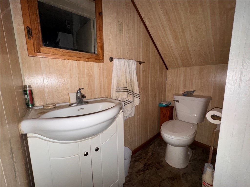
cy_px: 94
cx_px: 125
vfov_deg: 85.7
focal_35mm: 14
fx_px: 101
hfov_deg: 102.1
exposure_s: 1/40
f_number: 2.2
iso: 80
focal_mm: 2.22
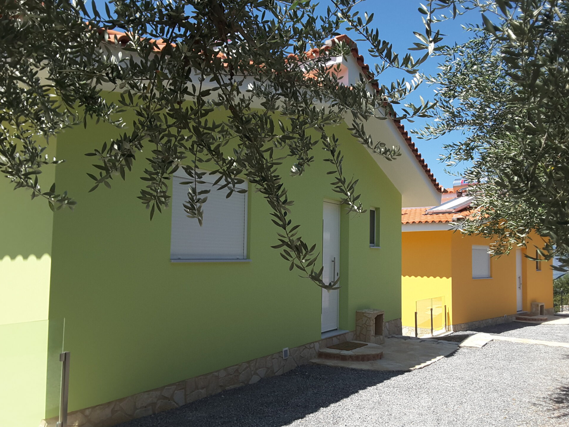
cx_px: 296
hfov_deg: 55.3
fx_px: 542
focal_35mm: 33
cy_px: 220
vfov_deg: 42.9
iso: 40
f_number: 1.9
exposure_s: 1/1064
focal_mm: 2.9
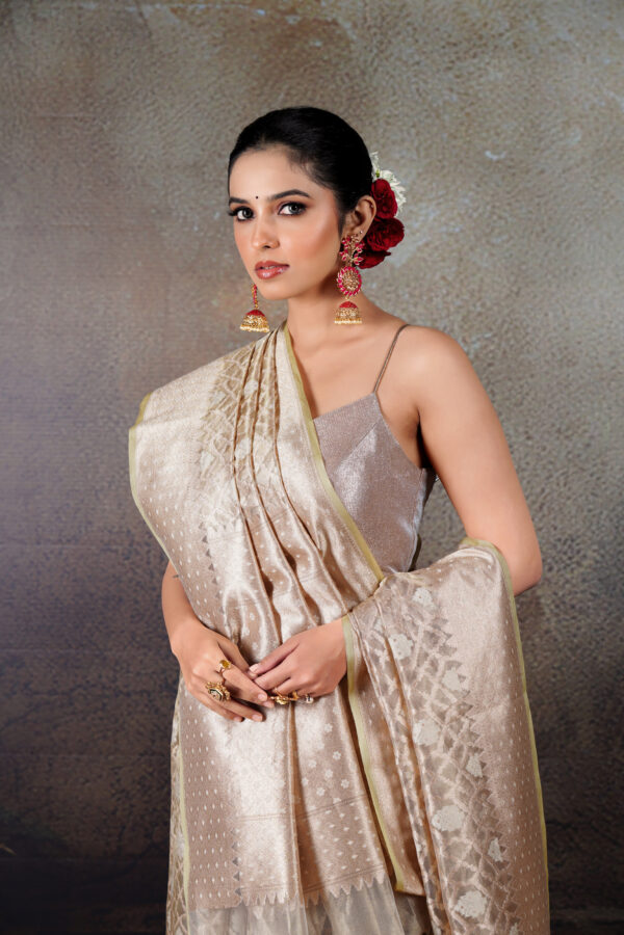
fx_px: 2288
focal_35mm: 88
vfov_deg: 23.1
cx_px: 312
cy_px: 468
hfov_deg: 15.5
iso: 125
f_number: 7.1
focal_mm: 88
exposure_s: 1/160
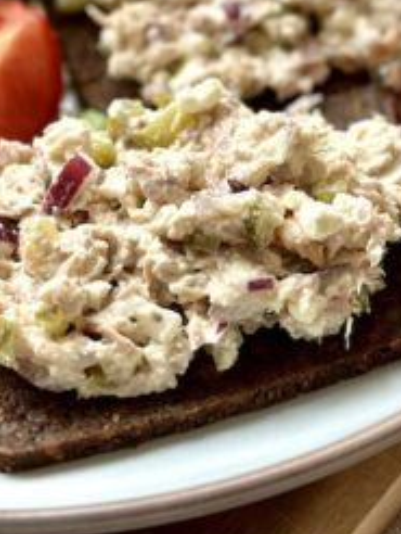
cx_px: 173
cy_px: 137
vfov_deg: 16.7
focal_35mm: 117
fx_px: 1804
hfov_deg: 12.7
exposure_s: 1/121
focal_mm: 6.86
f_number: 1.78
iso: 80
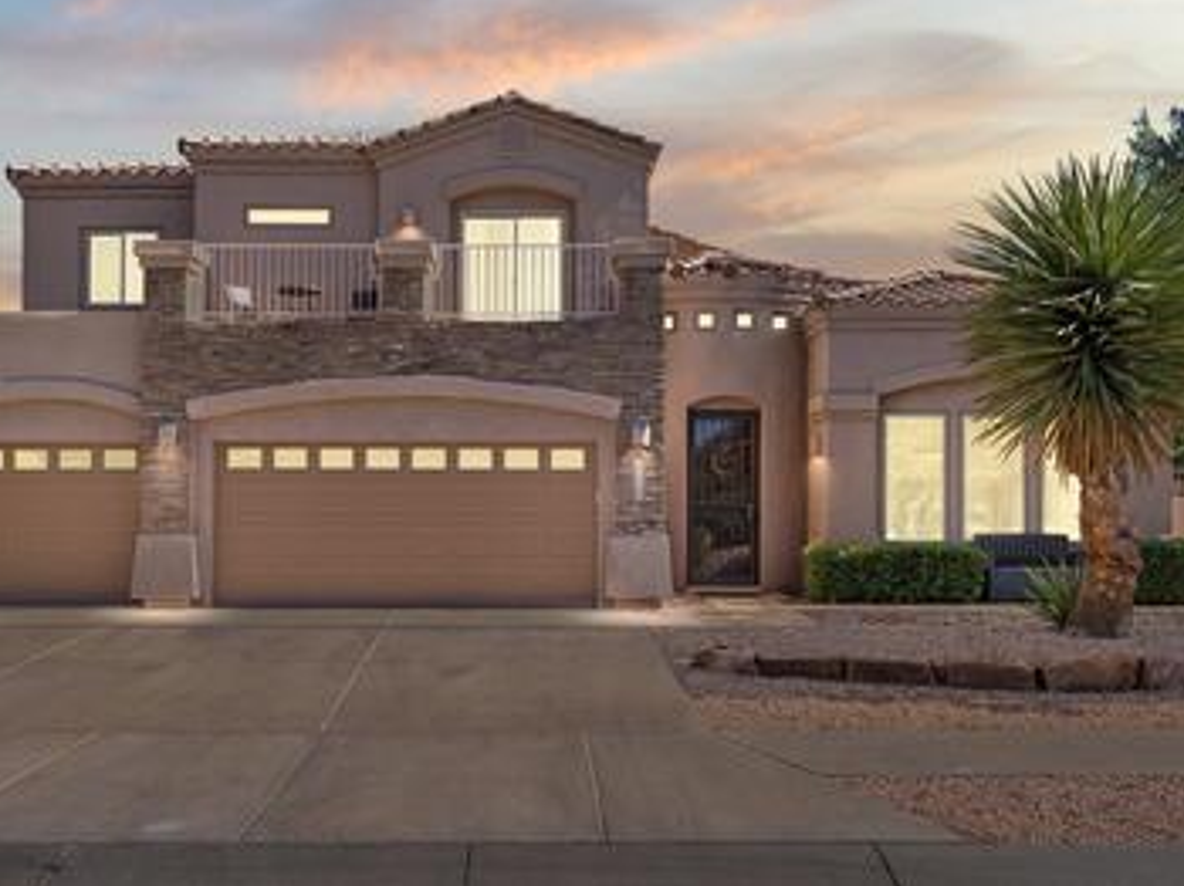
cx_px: 511
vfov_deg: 42.9
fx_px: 1128
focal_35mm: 33
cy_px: 438
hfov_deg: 55.2
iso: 320
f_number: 9
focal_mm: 30
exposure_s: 1/160
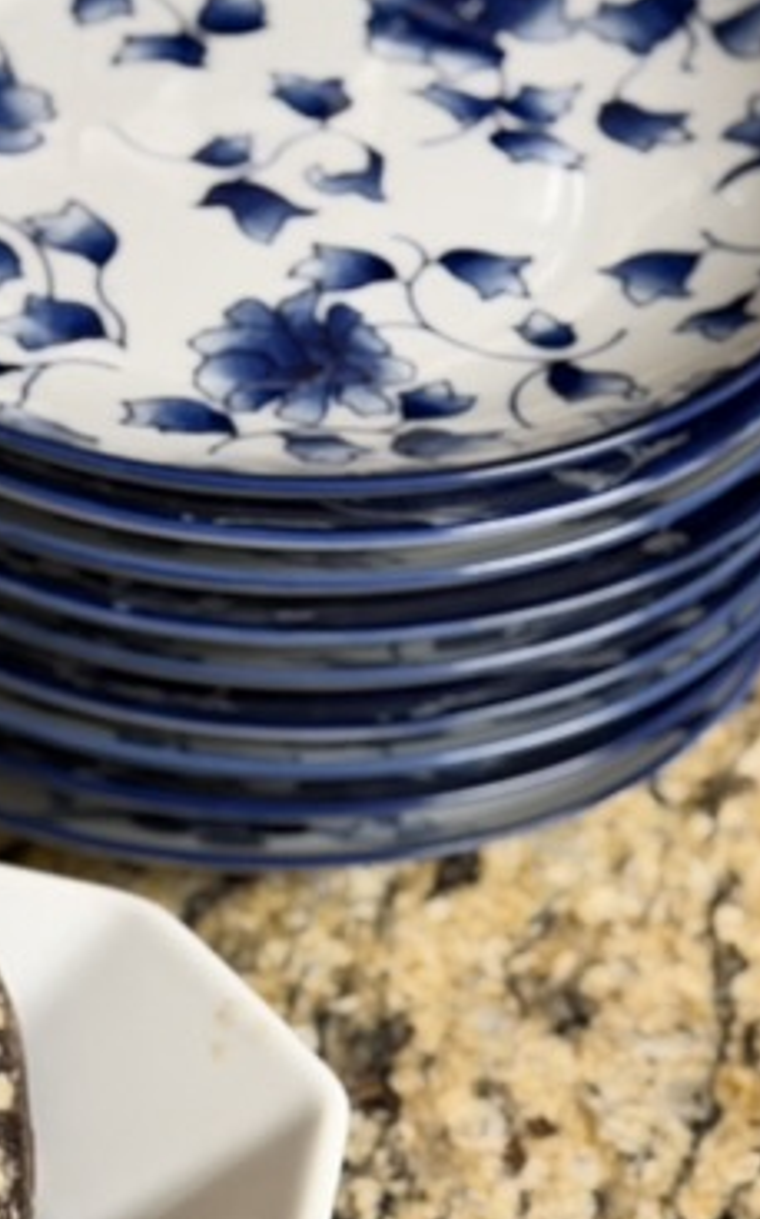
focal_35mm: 142
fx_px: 4711
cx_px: -743
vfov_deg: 14.6
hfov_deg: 8.7
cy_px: 977
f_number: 1.78
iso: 200
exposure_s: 1/40
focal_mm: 6.76
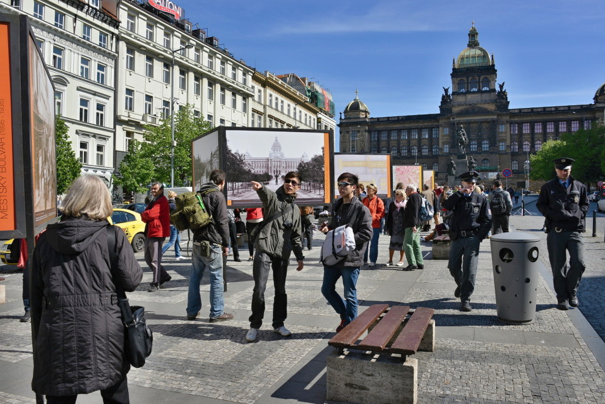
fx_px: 471
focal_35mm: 28
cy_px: 202
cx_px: 302
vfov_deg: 46.5
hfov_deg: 65.4
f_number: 13
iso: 560
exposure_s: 1/640
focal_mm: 28
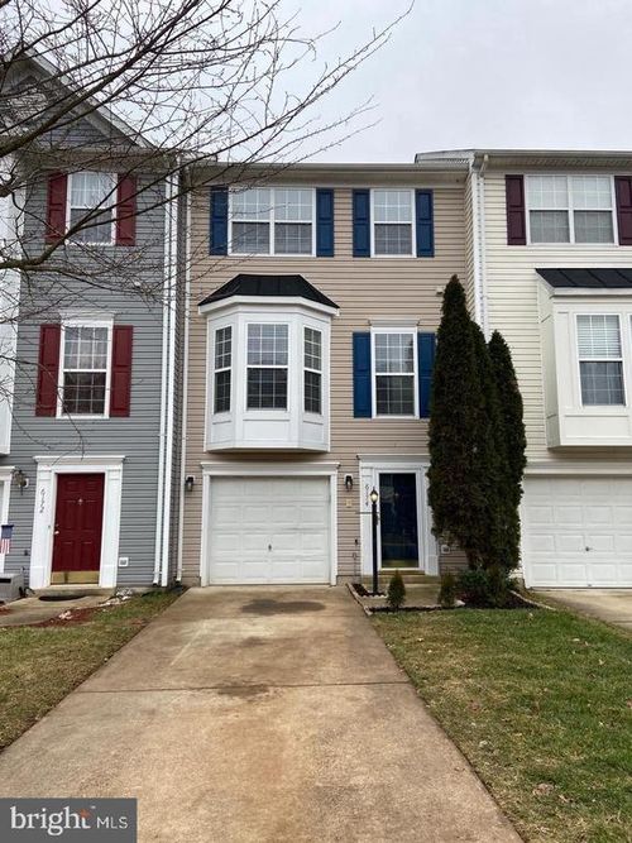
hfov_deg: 53.0
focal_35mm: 26
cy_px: 422
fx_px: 633
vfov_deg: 67.3
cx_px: 316
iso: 32
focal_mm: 4.25
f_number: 1.8
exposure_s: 1/534
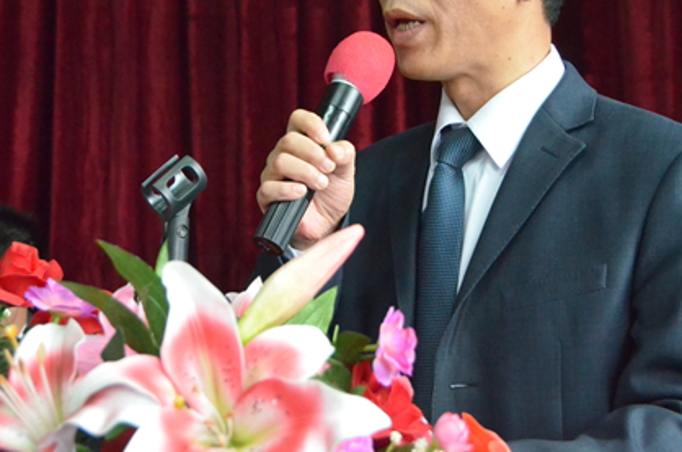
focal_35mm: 83
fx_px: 1569
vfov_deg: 16.3
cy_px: 126
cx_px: 321
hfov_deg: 24.5
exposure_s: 1/125
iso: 5600
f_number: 5
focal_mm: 34
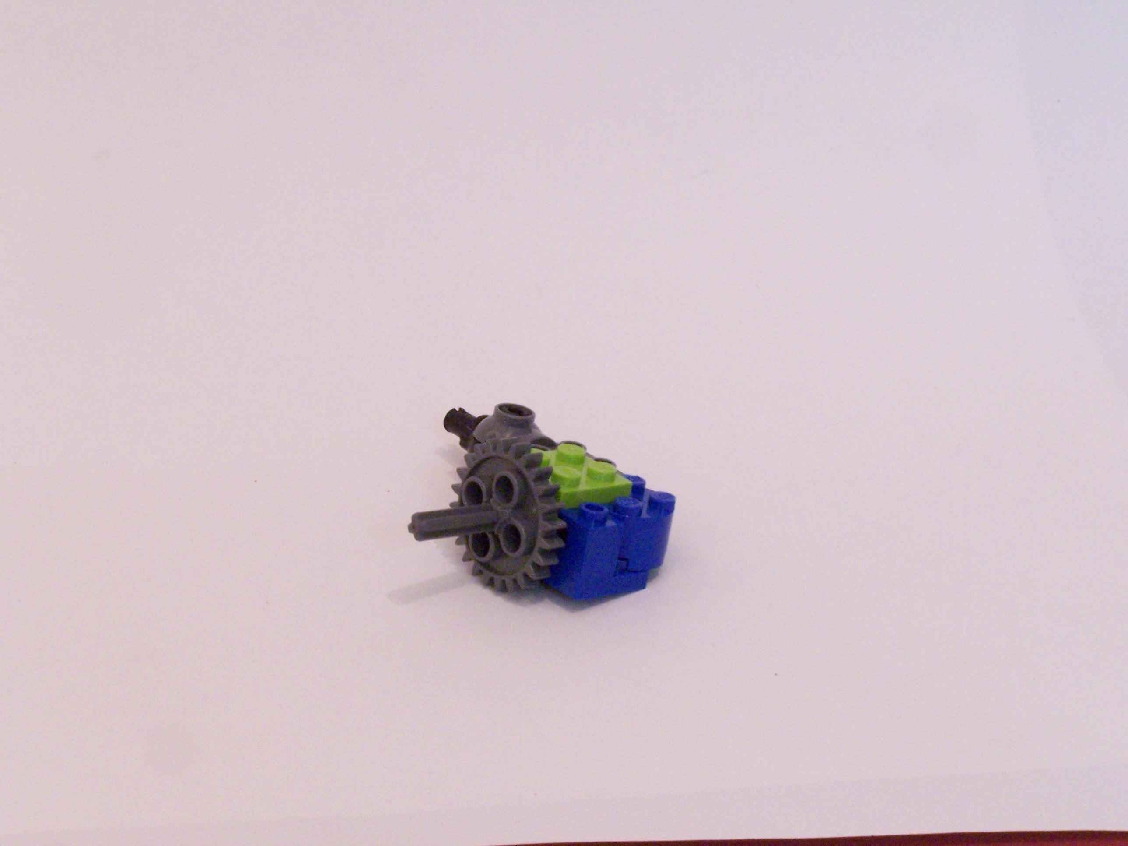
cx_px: 564
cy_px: 423
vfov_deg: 19.6
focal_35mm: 75
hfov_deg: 26.0
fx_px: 2444
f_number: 8
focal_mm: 12.4
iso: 400
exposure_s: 1/4
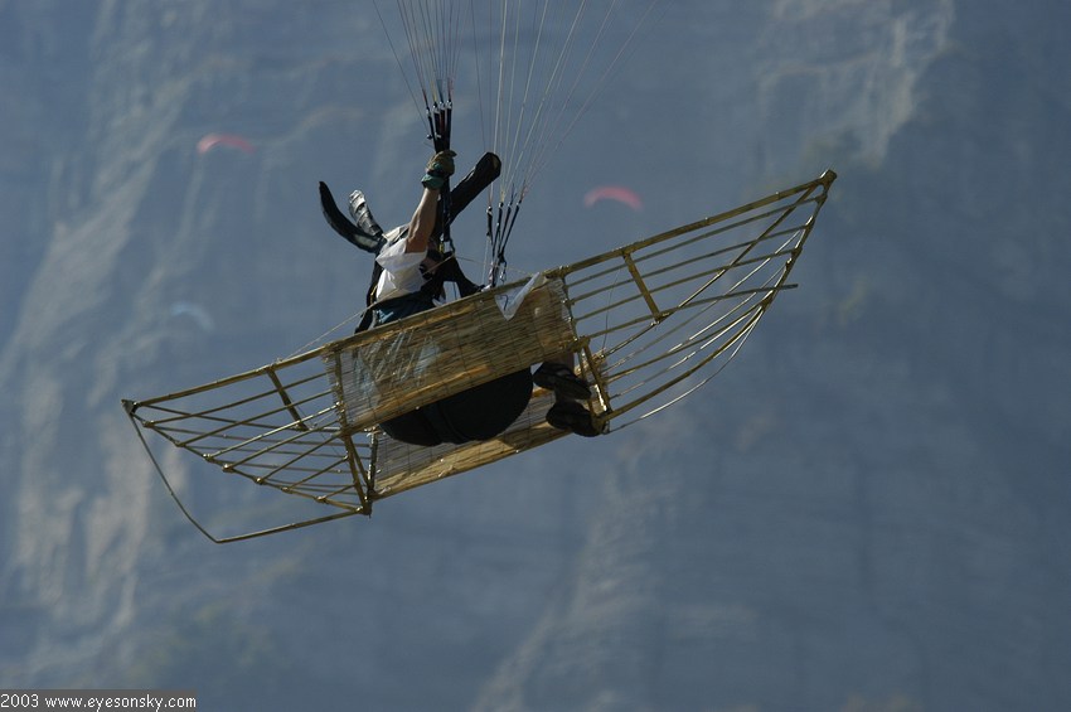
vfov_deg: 3.4
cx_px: 536
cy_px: 356
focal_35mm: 405
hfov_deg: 5.1
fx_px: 12037
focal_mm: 270
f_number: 5.3
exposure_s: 1/1500
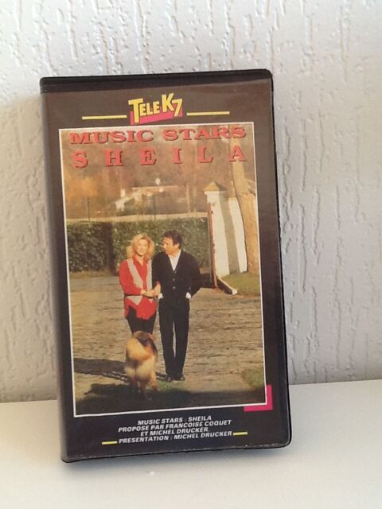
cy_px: 254
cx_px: 191
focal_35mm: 44
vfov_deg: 42.9
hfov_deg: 32.9
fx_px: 647
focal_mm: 2.03
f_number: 2.4
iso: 40
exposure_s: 1/30
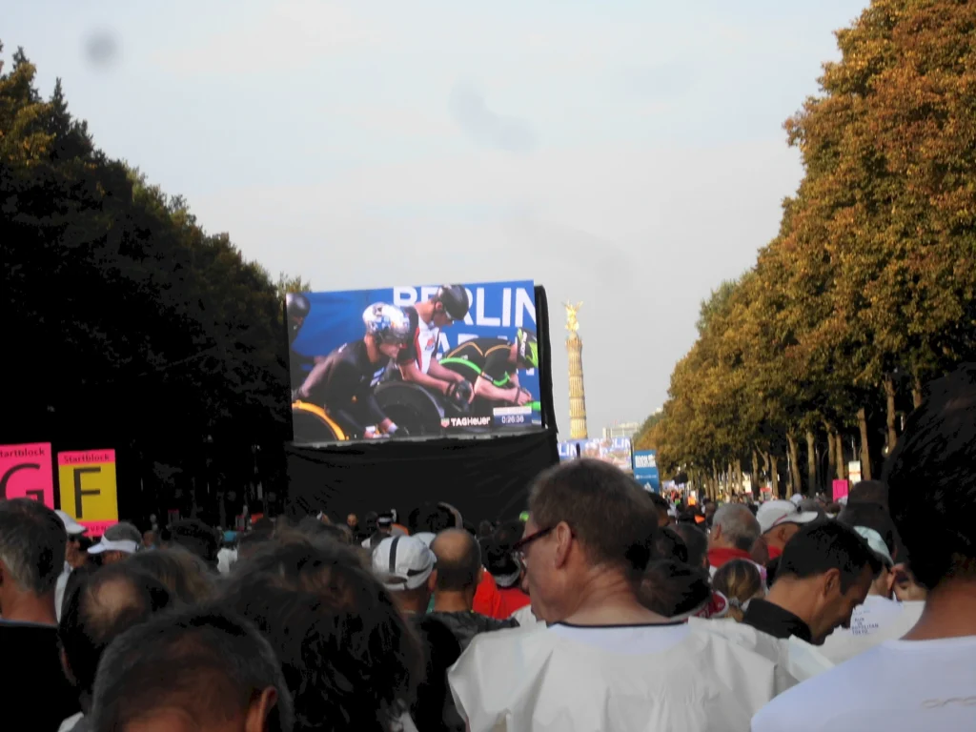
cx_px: 488
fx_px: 3158
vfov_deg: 13.2
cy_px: 366
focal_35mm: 112
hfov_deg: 17.6
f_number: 6
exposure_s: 1/100
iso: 64
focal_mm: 20.1
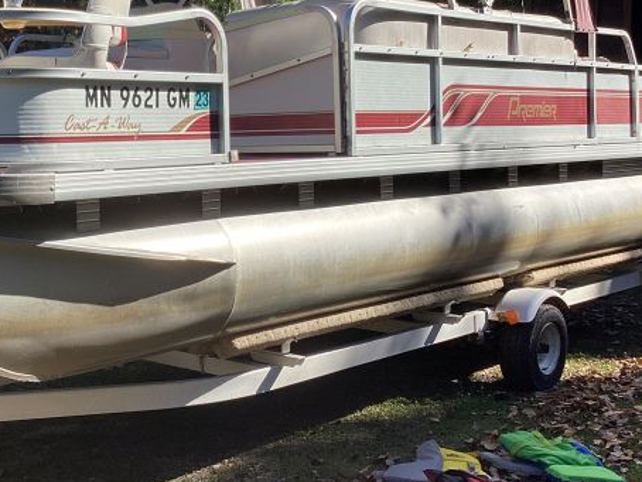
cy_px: 136
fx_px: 1076
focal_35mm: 58
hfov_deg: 32.7
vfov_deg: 25.0
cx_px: 175
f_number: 2.4
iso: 25
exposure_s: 1/769
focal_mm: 3.3
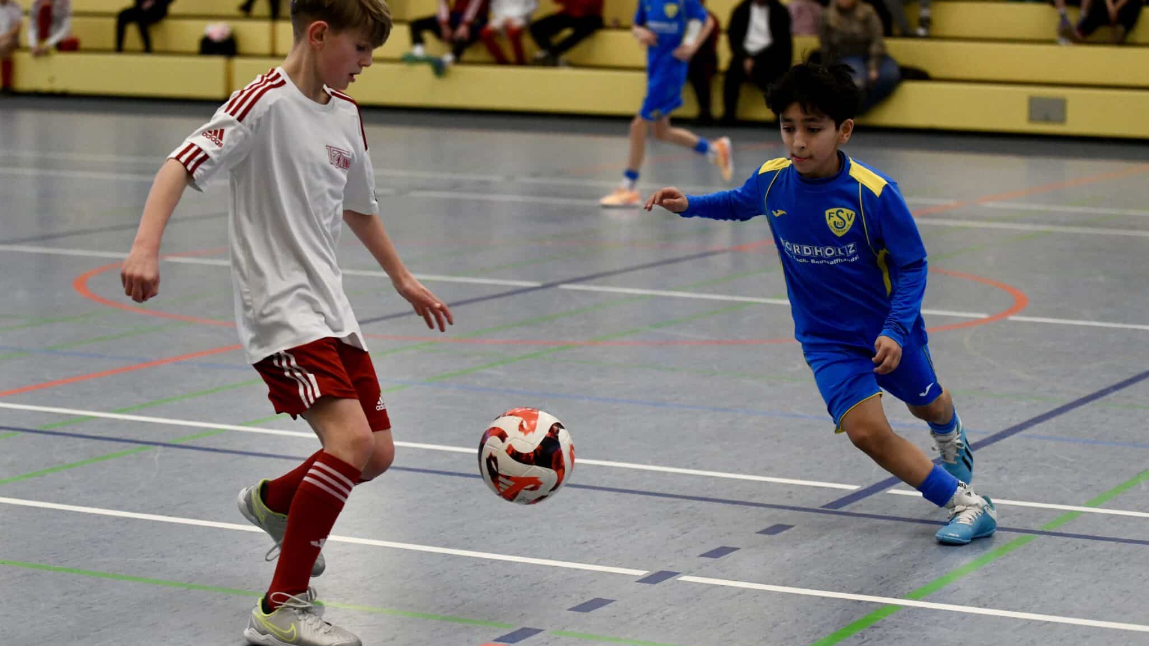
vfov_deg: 14.4
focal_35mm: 84
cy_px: 294
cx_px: 575
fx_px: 2559
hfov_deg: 25.3
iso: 5000
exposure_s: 1/1250
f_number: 2.8
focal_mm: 80
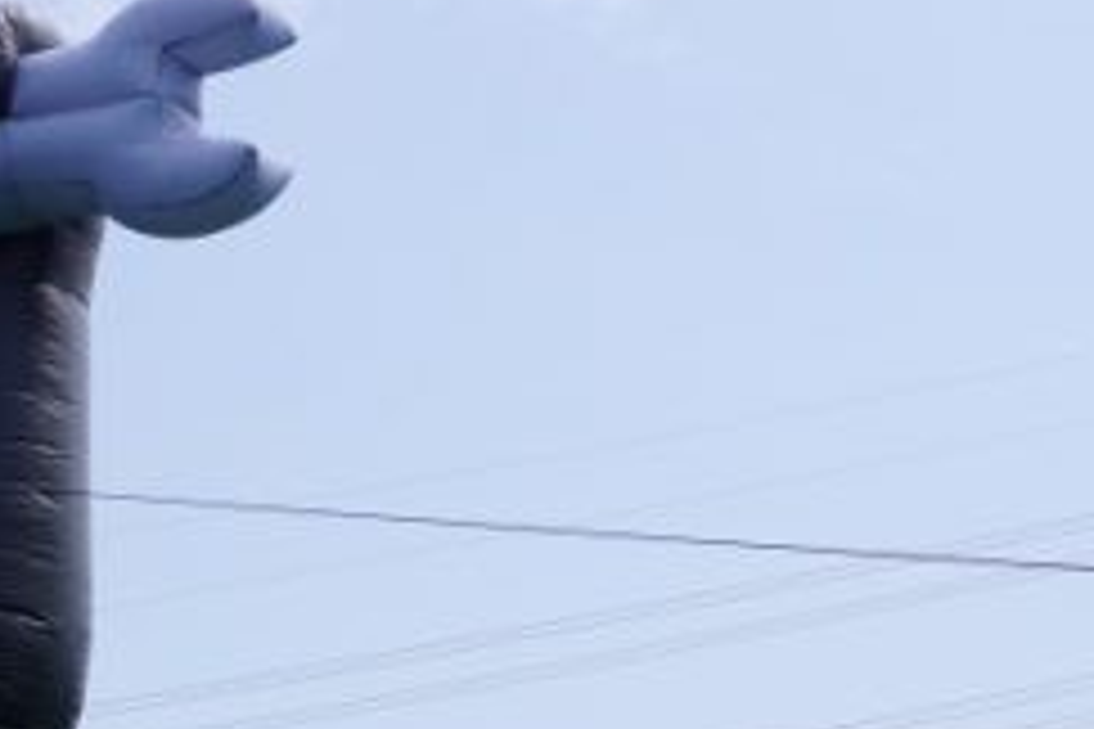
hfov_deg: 18.2
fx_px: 3069
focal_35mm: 101
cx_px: -486
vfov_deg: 13.0
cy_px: 1030
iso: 100
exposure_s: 1/160
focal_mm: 16
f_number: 10
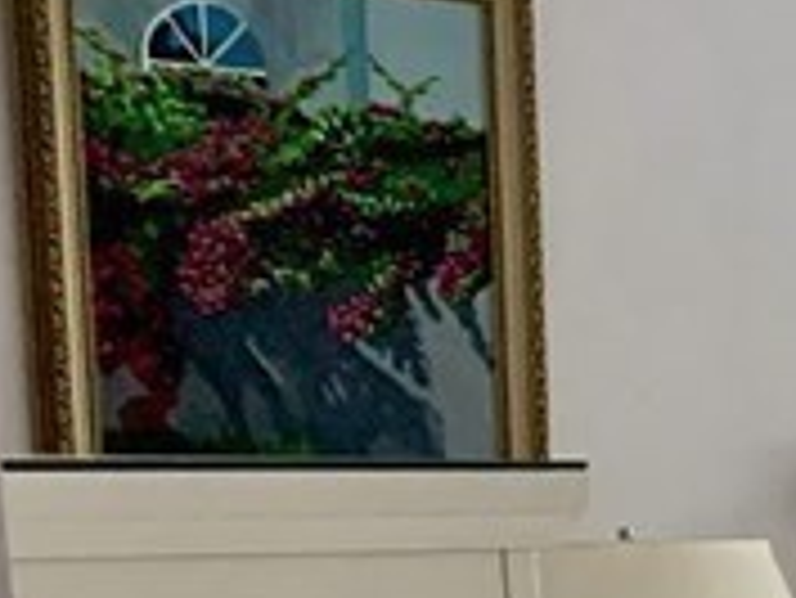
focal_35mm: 150
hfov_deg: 10.2
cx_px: 2280
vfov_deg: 9.4
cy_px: 1097
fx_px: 3452
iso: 80
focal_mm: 4.25
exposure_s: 1/120
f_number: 1.8
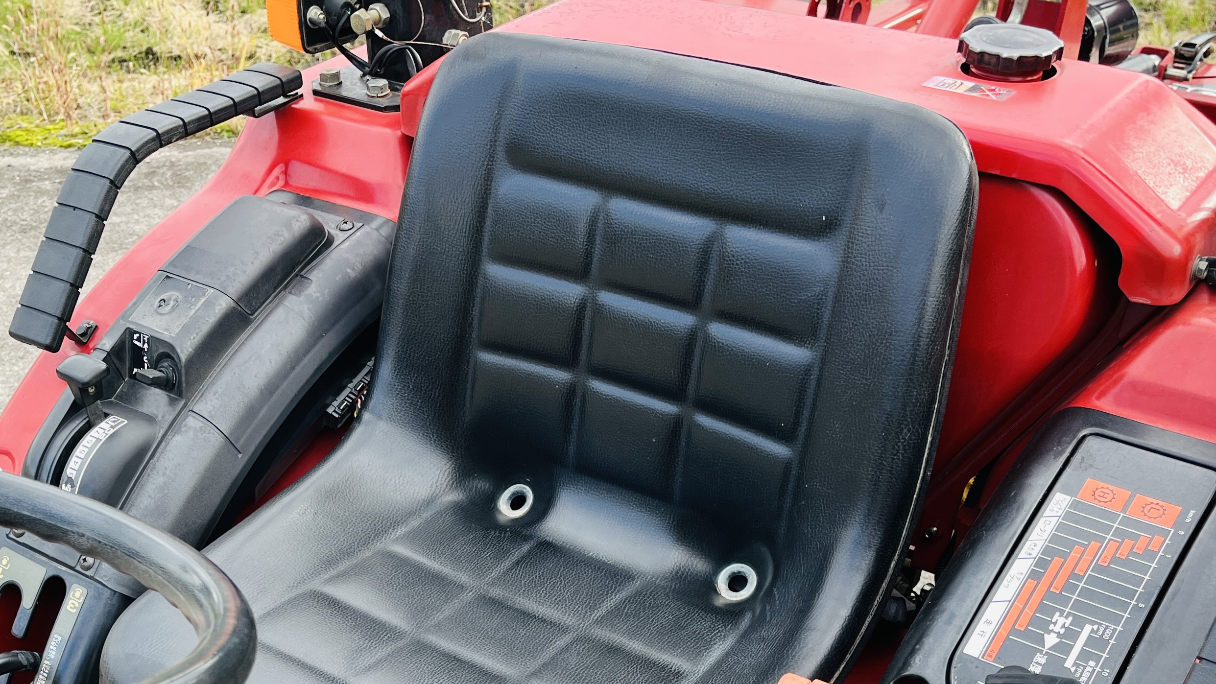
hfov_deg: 44.4
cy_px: 638
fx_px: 1483
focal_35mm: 46
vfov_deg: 25.1
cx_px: 509
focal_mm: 5.1
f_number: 1.6
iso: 40
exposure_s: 1/218
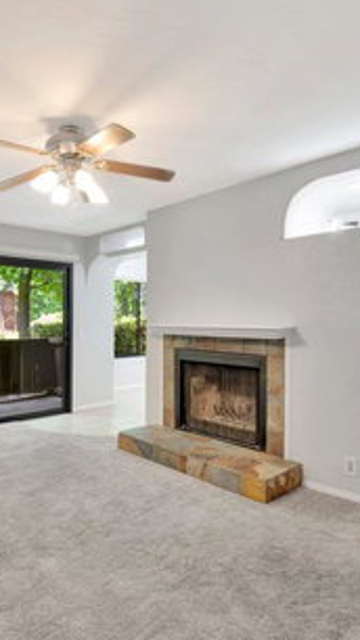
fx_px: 391
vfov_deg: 78.7
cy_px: 319
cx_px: 153
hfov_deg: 49.3
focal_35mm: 23
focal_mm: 14
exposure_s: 1/10
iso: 400
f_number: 7.1
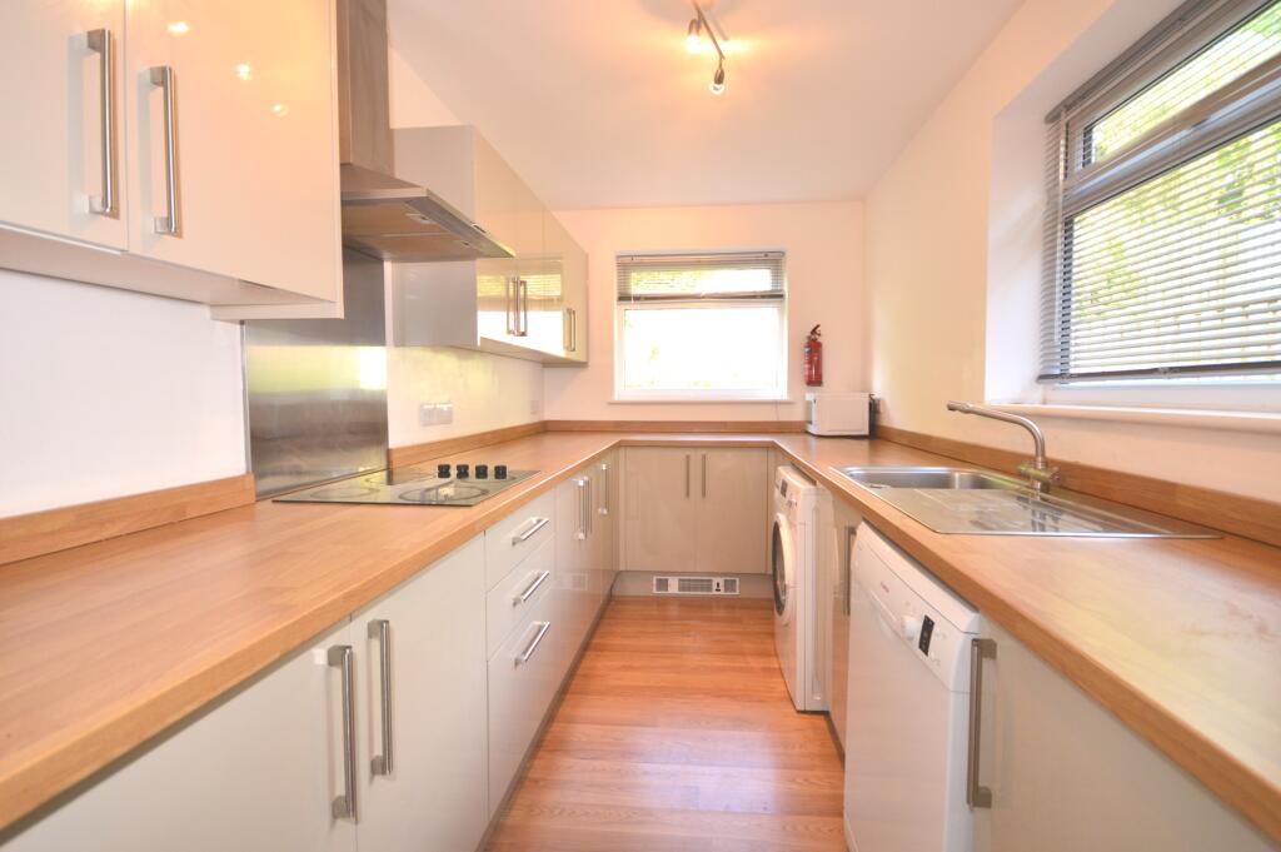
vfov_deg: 77.2
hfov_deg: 100.4
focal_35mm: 15
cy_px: 426
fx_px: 533
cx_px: 640
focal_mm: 10
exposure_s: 1/60
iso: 400
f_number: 4
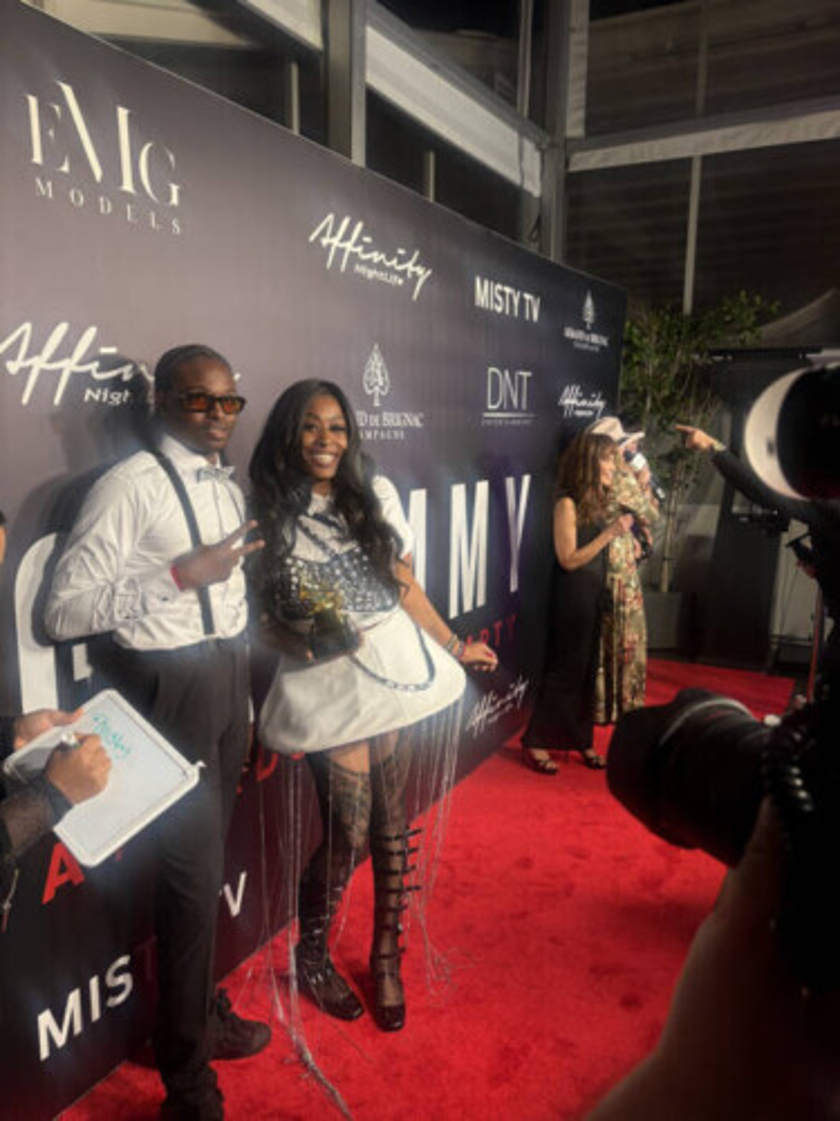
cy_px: 560
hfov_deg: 53.1
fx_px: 841
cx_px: 420
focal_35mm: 26
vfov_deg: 67.3
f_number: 1.6
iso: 125
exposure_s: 1/60
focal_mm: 5.96
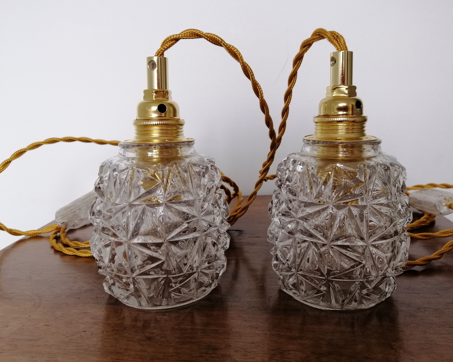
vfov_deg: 48.5
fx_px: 402
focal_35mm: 30
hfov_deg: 58.6
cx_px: 250
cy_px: 184
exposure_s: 1/50
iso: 64
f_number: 1.8
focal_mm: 3.95
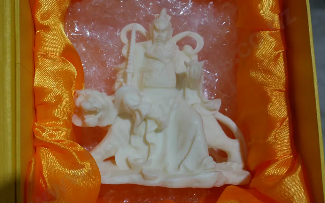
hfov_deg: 42.7
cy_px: 111
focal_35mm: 47
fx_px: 416
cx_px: 162
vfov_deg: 27.4
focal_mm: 22
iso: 200
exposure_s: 1/100
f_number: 4.7
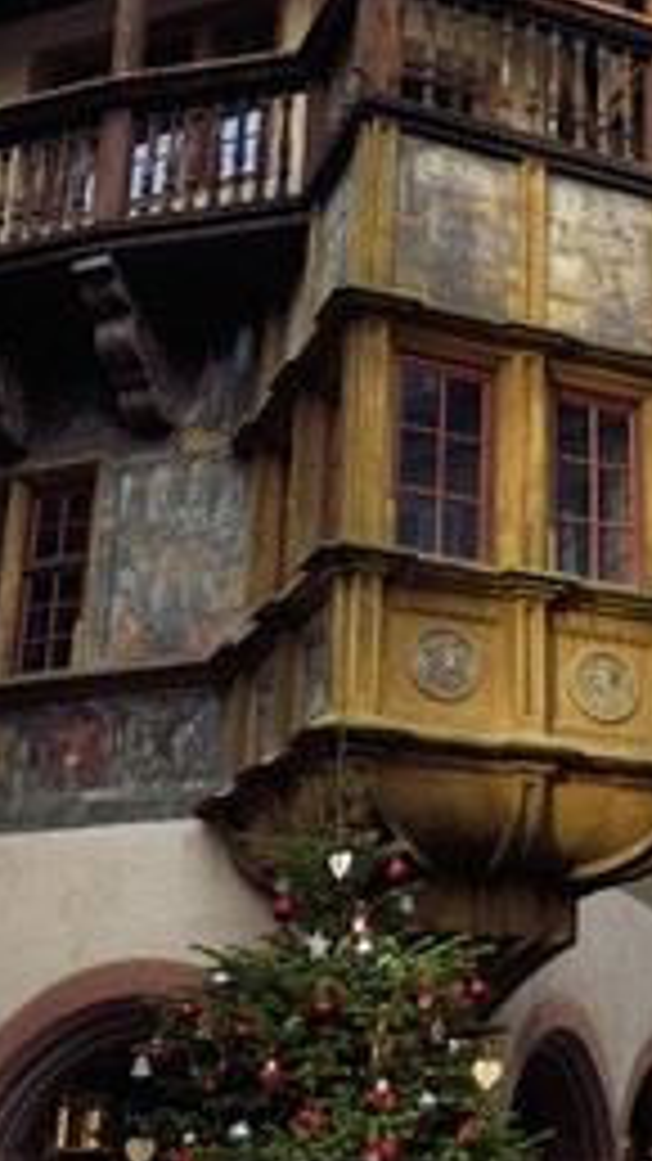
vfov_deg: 36.0
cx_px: 573
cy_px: 554
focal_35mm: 58
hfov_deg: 20.3
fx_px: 1784
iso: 1600
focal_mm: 34
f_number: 11
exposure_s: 1/640
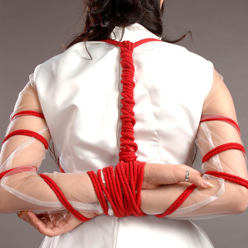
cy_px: 128
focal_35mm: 60
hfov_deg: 28.8
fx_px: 483
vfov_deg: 28.8
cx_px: 124
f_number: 16
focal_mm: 31
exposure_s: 1/100
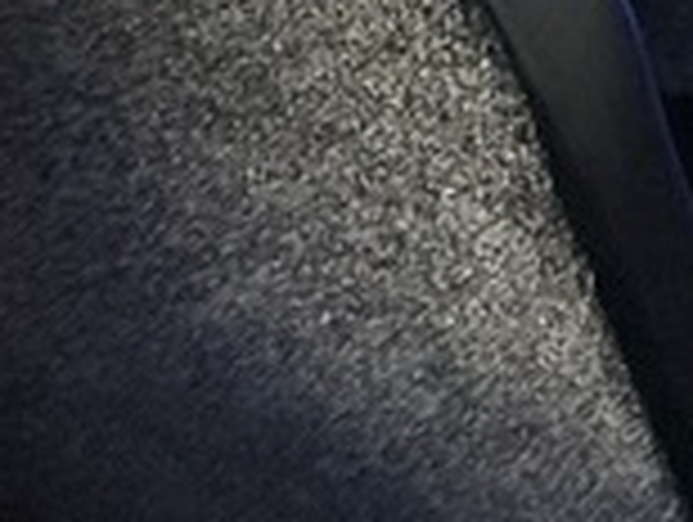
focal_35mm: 93
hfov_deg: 15.0
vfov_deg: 12.3
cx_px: 1557
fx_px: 1865
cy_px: -774
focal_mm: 2.22
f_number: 2.2
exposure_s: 1/99
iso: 320
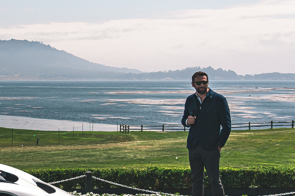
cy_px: 116
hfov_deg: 22.1
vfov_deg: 16.2
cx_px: -71
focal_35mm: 84
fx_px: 688
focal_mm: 29
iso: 100
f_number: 4
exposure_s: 1/800
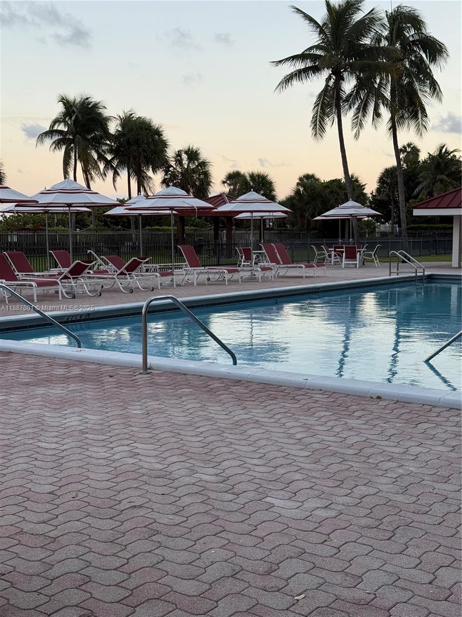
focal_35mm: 48
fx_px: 854
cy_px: 308
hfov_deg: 30.3
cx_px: 231
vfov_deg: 39.7
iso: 80
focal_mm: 6.76
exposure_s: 1/425
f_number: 1.78
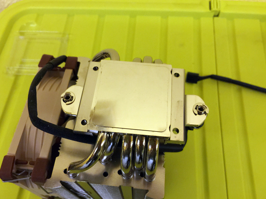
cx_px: 130
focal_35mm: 30
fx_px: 231
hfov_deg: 60.0
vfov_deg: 46.8
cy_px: 99
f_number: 2.2
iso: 100
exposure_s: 1/17
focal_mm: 4.15
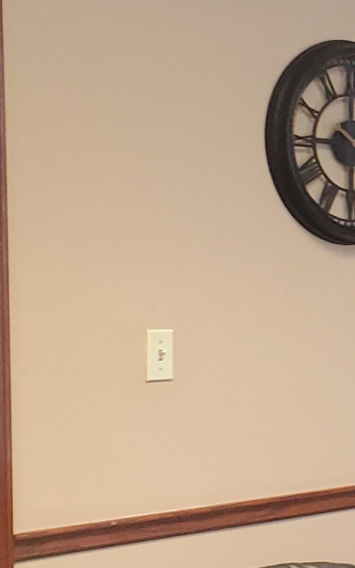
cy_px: 331
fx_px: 1672
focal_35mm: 108
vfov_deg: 19.3
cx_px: 1035
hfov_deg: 9.6
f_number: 2.4
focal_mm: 4.3
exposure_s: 1/24
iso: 160
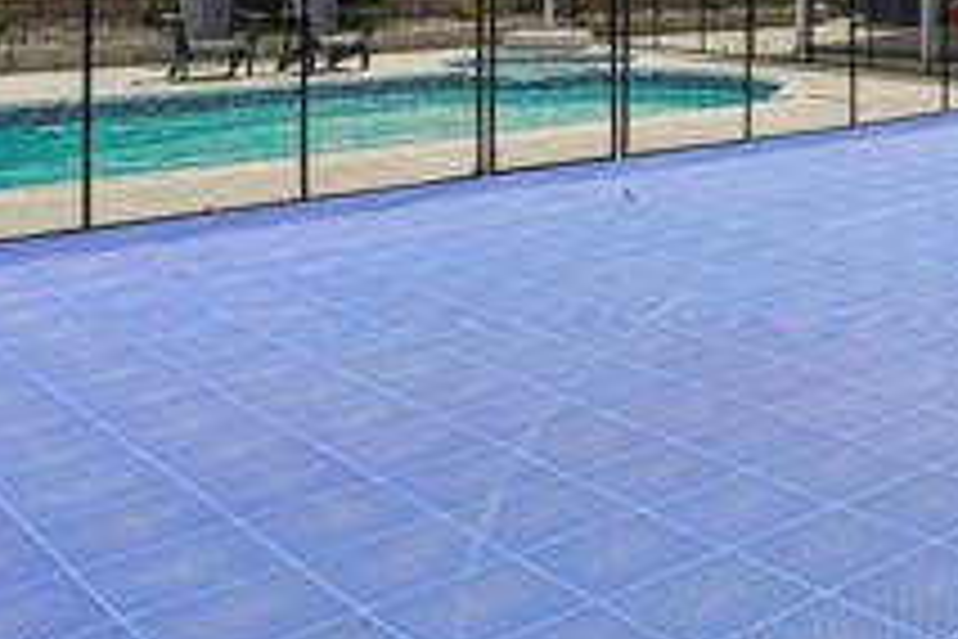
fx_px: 1277
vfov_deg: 26.2
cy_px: -40
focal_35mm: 48
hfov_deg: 35.1
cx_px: 1061
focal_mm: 16
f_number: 8
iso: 400
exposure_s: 1/1250
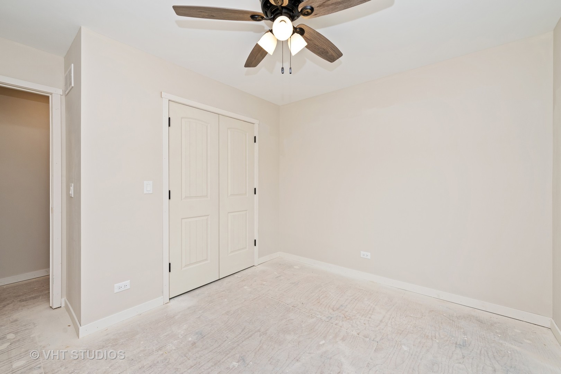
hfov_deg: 104.3
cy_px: 187
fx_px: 218
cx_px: 280
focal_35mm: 14
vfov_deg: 81.2
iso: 200
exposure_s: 1/50
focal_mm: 14
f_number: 8
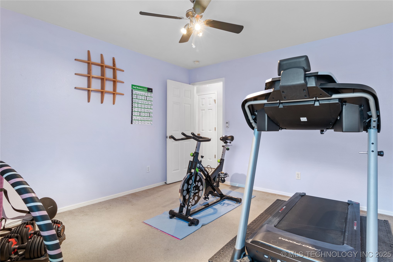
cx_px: 196
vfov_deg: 67.4
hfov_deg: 90.0
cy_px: 131
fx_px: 196
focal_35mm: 18
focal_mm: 18
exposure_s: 3.2
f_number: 11
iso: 640
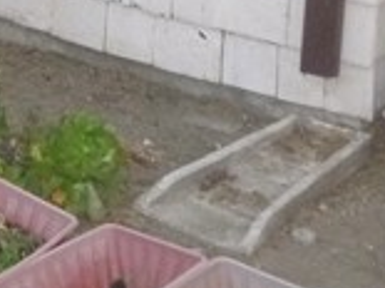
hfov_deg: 13.6
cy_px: -151
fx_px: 1423
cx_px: -335
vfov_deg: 11.1
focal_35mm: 128
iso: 500
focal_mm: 5.6
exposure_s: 1/60
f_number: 3.4
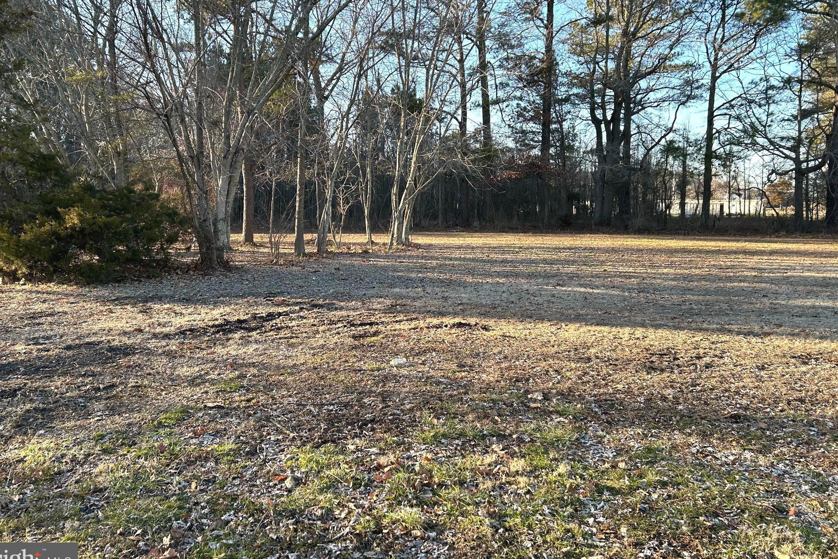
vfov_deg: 46.3
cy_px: 252
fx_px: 652
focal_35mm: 28
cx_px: 406
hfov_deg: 65.5
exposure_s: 1/499
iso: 50
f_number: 1.5
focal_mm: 5.7
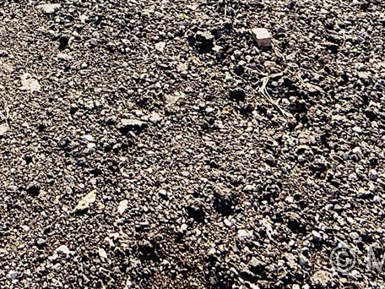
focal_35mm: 59
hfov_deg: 31.2
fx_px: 656
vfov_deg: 17.0
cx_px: 38
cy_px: -314
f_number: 2.2
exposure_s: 1/2237
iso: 50
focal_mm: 2.22
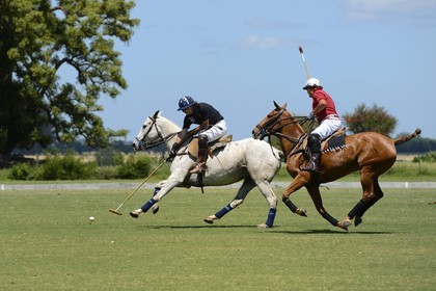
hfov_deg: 10.3
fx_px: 2422
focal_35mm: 200
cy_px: 146
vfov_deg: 6.9
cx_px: 218
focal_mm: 200
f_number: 6.3
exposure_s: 1/1000
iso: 200
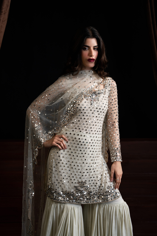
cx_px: 78
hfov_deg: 25.1
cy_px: 118
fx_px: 353
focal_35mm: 54
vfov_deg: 36.9
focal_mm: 54
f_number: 5.6
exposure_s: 1/125
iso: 800
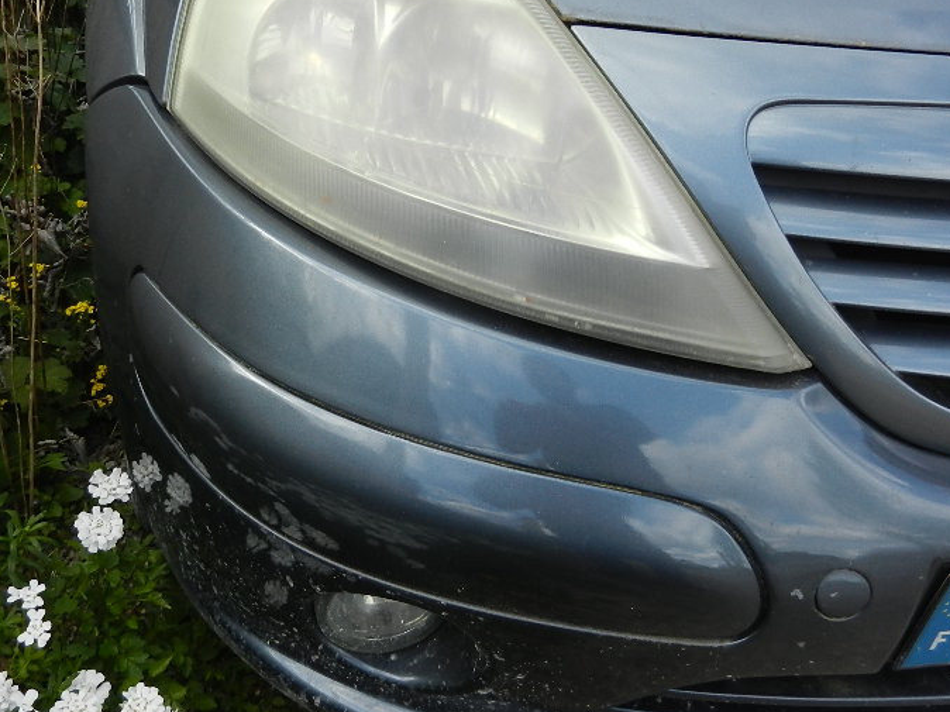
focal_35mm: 38
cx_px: 472
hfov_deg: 49.0
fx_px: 1042
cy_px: 320
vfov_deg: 37.7
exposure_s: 1/500
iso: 160
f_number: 3.5
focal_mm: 4.5
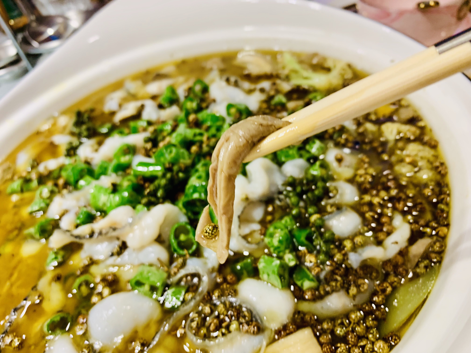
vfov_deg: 53.1
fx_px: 354
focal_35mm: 26
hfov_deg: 67.3
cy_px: 176
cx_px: 236
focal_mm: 4.25
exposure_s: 1/50
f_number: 1.8
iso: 125
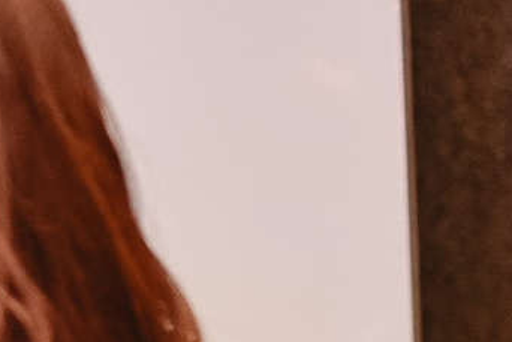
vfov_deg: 3.6
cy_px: 896
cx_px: -1100
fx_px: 5319
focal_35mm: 374
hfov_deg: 5.2
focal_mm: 50
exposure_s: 1/200
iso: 320
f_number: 2.5
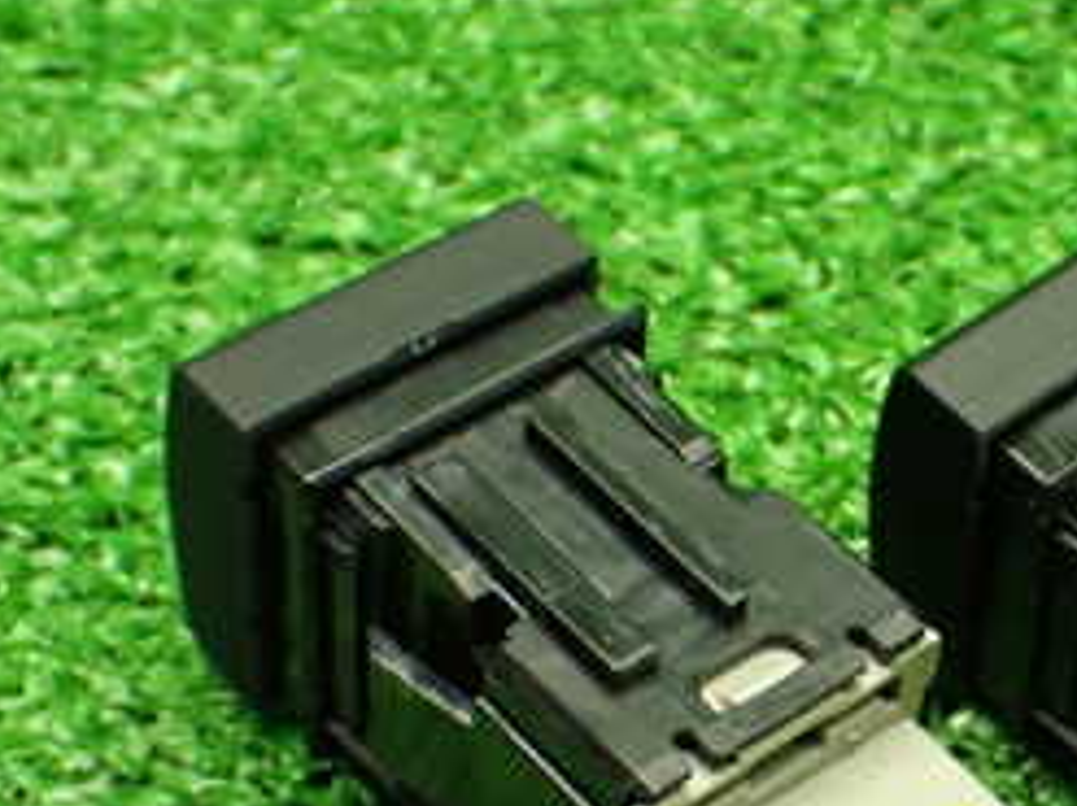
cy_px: 680
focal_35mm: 107
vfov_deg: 13.7
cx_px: 1012
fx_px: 3327
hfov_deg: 18.0
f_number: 2.9
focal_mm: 7.84
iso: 800
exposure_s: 1/80
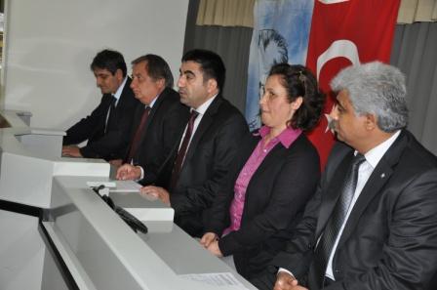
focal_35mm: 48
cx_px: 218
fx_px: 582
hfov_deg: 41.2
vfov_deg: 28.0
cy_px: 145
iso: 800
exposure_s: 1/60
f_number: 4.2
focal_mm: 32
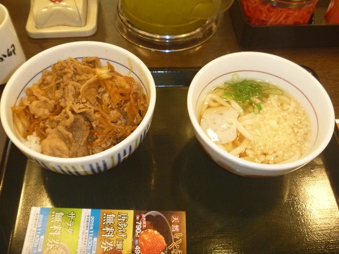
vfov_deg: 40.7
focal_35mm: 35
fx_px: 343
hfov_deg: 52.6
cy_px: 127
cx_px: 170
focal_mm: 6.3
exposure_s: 1/30
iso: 320
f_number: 3.5
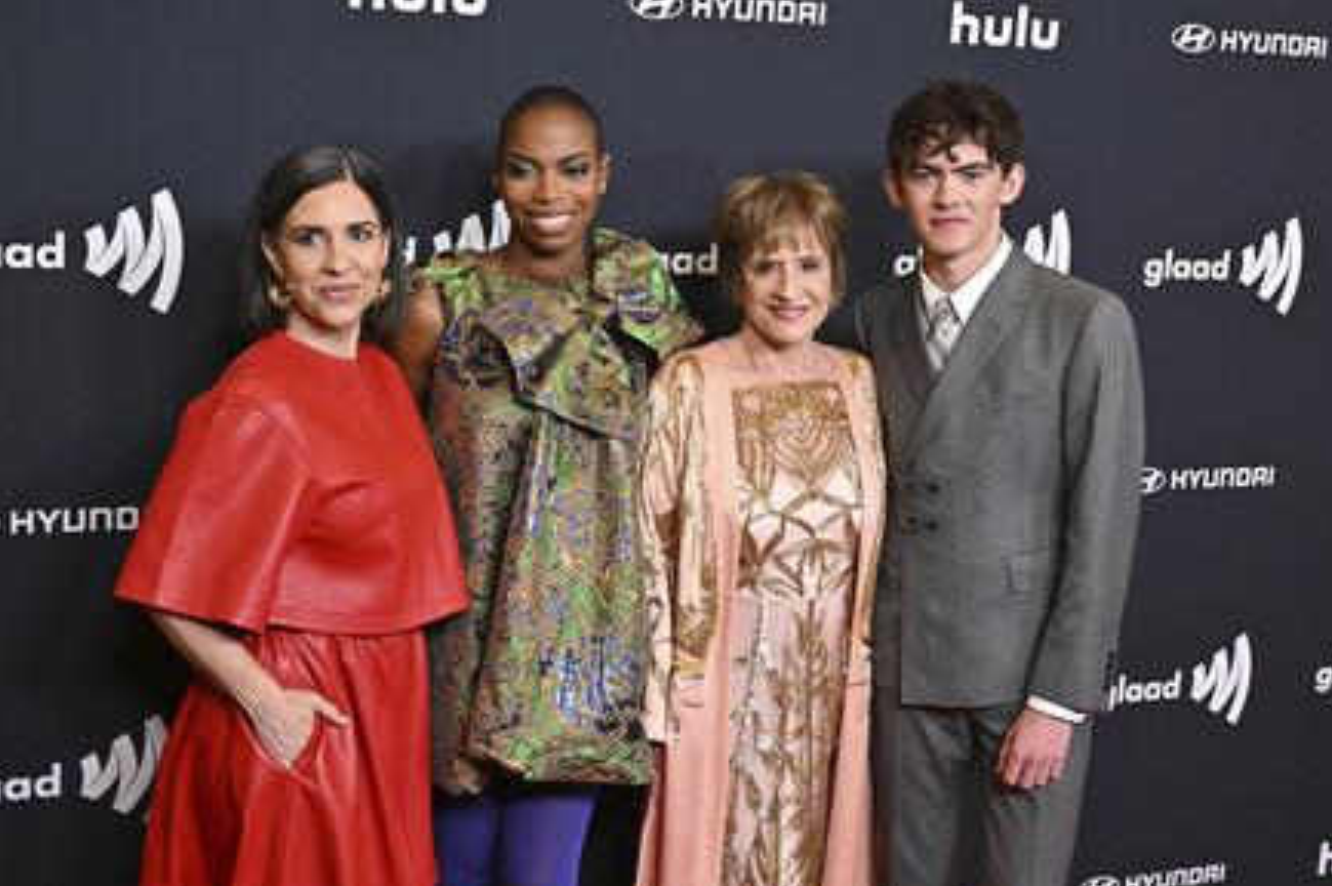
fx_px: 1849
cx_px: 684
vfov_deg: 27.0
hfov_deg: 39.6
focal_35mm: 50
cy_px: 458
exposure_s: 1/250
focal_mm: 48
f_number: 5.6
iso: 4000
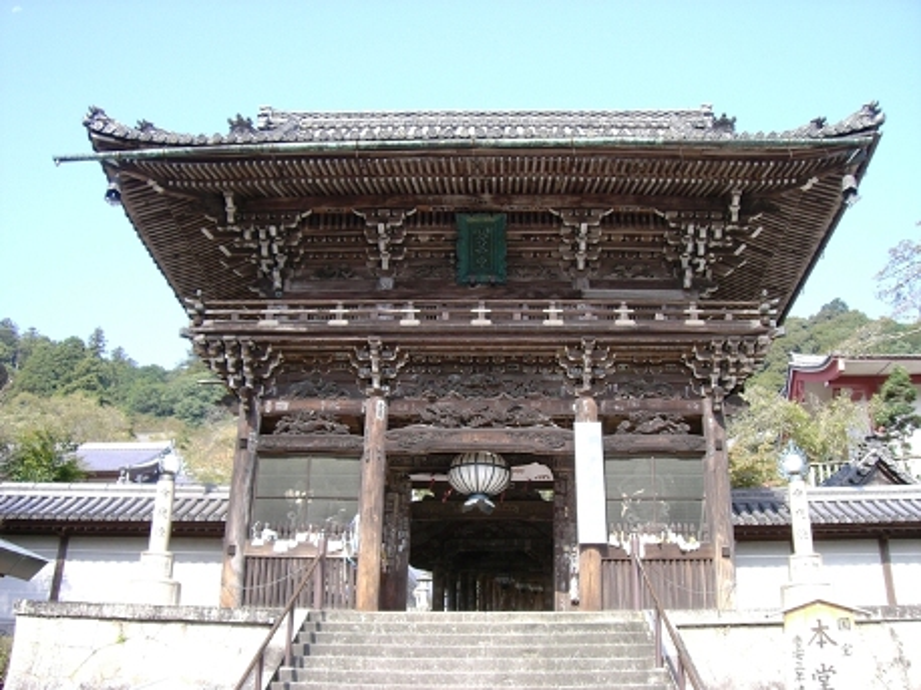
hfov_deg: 49.0
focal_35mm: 38
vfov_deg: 37.7
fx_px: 1011
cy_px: 345
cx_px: 460
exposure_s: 1/125
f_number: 4.3
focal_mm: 6.2
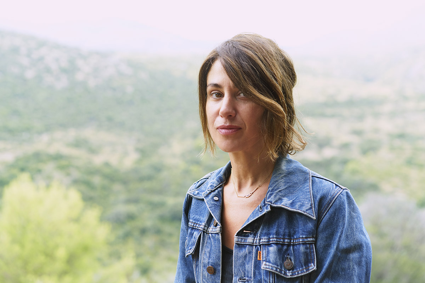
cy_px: 142
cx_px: 212
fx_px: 826
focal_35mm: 70
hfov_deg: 28.8
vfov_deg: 19.5
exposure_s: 1/400
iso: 500
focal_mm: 70
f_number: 4.5
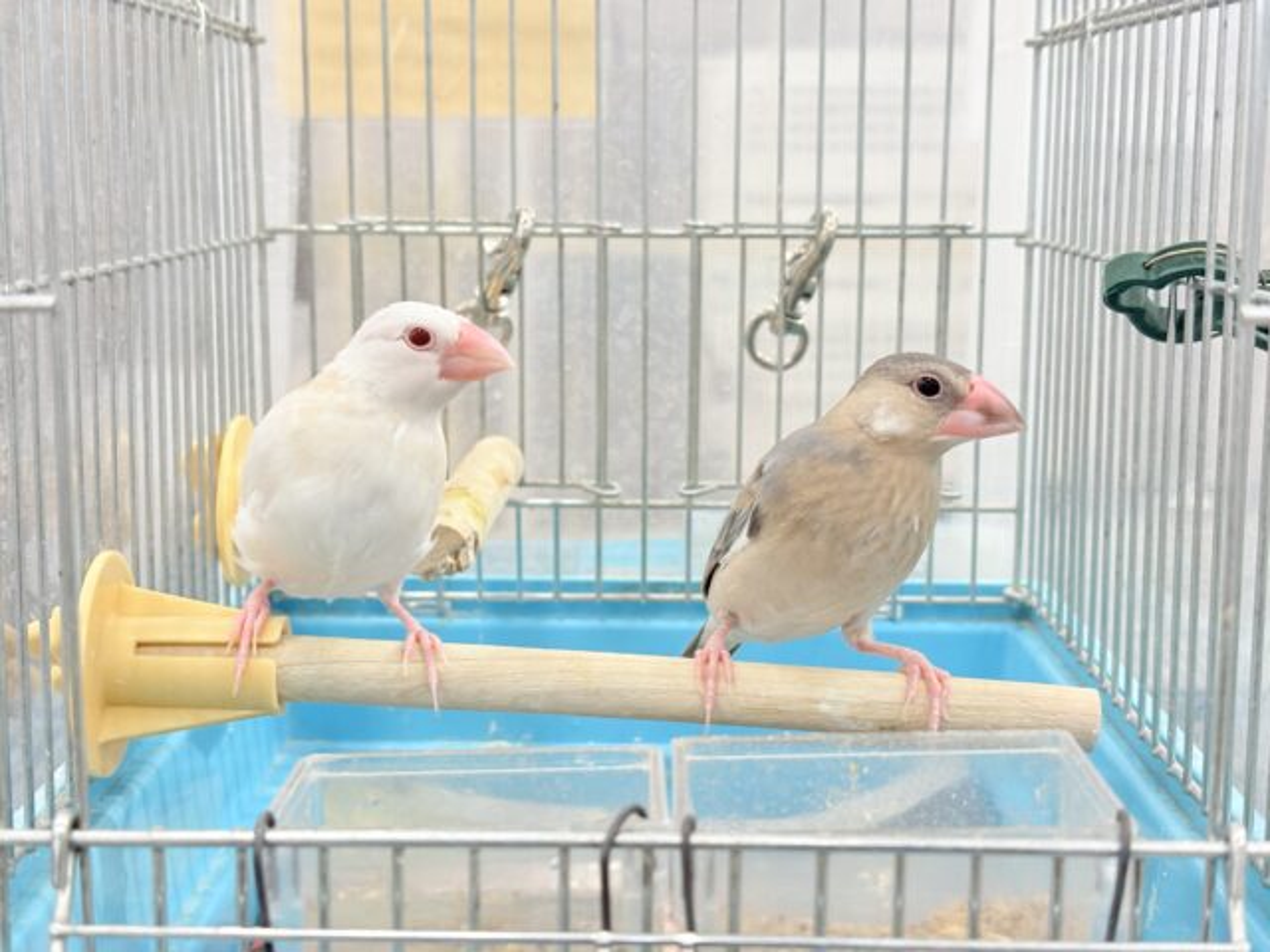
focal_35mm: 52
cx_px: 635
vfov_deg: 28.0
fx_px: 1908
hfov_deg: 36.8
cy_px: 476
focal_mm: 5.96
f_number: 1.6
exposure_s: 1/50
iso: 64
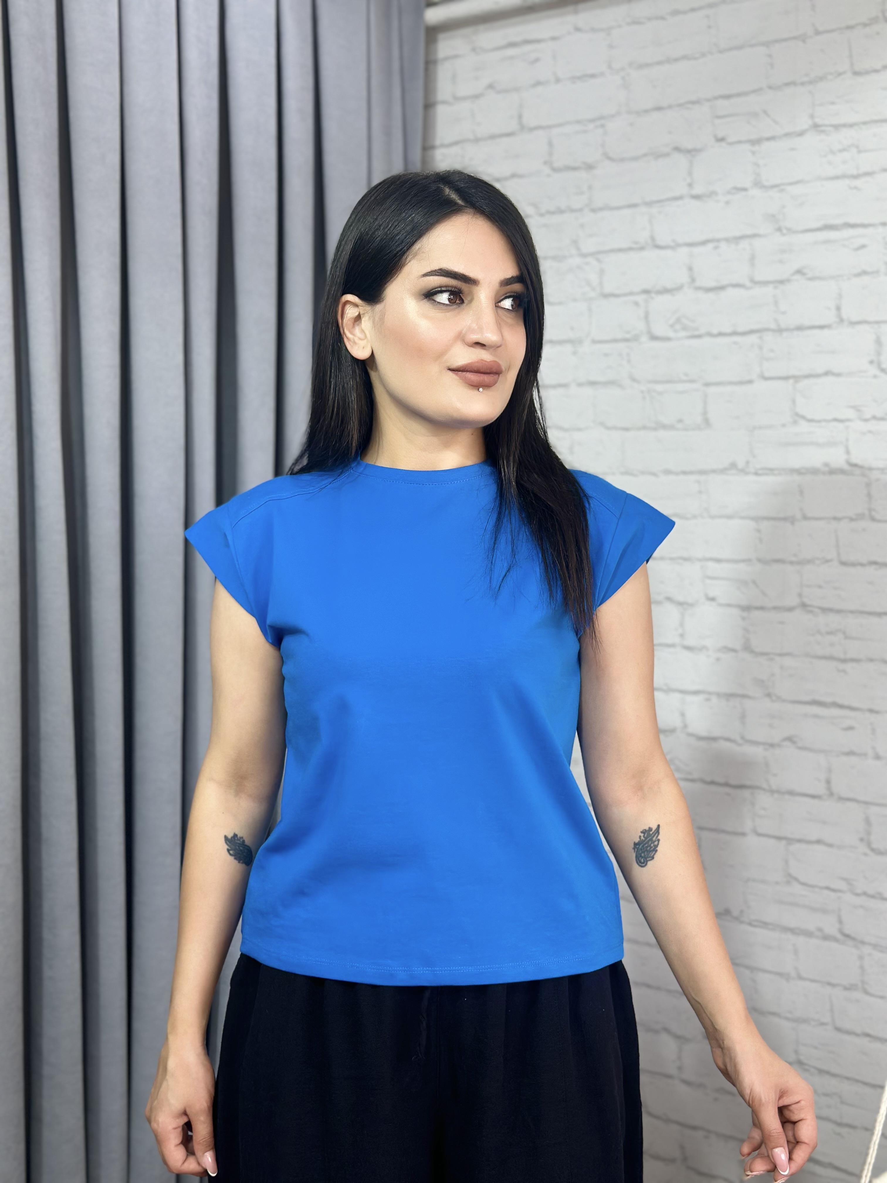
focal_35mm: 48
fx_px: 1640
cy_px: 592
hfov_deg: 30.3
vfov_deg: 39.7
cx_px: 444
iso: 80
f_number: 1.78
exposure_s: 1/100
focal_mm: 6.86
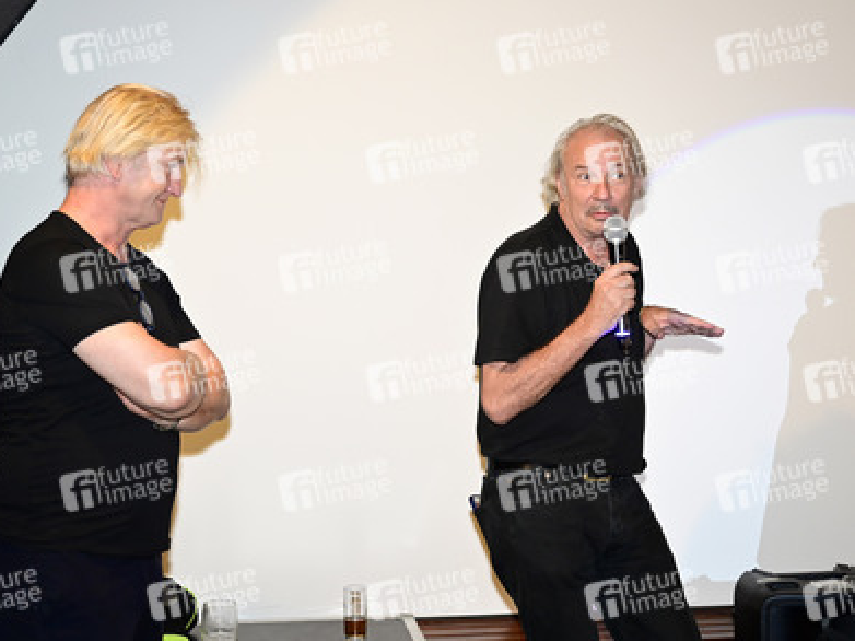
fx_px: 1259
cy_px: 322
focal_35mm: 51
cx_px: 364
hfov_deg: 37.4
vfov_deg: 28.5
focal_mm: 46
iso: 2500
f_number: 3.2
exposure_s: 1/60
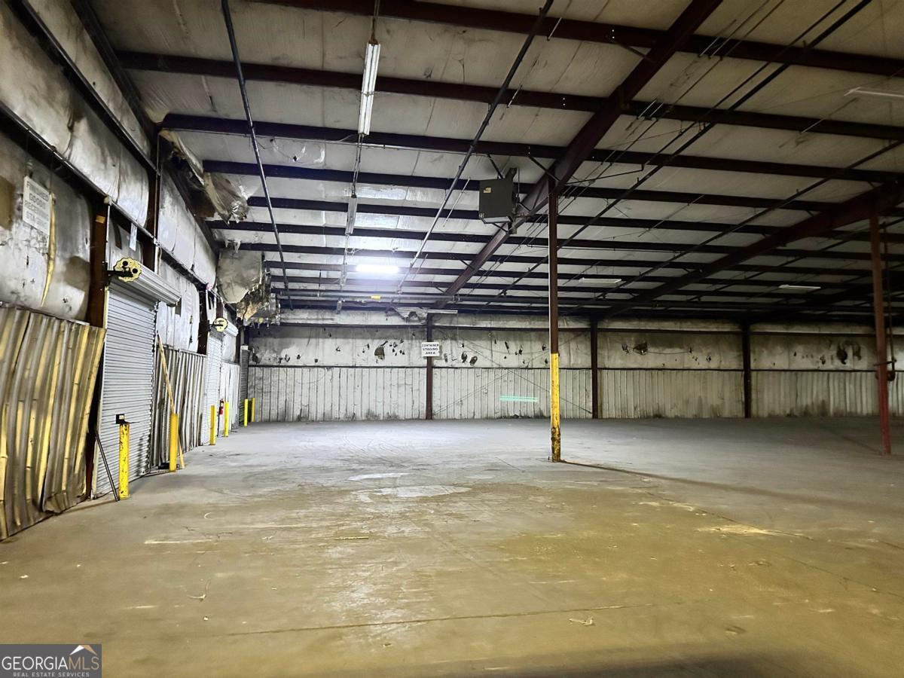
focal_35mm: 24
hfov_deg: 71.6
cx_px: 452
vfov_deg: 56.8
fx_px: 627
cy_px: 339
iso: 1250
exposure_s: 1/30
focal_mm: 6.86
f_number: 1.78
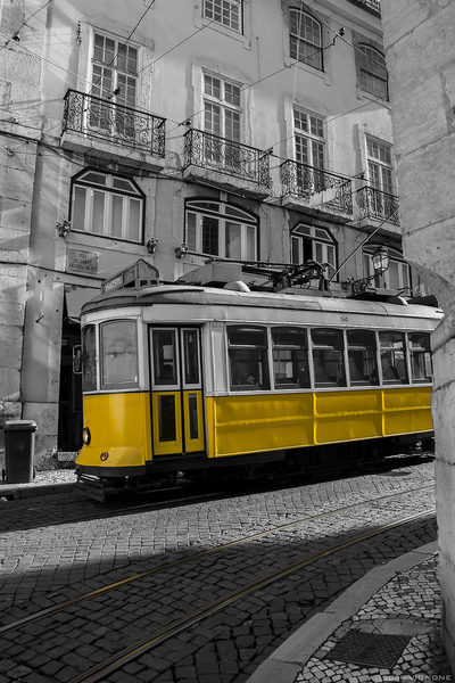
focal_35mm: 27
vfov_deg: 67.4
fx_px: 512
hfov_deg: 47.9
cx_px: 228
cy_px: 342
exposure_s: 1/125
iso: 100
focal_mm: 18
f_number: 5.6
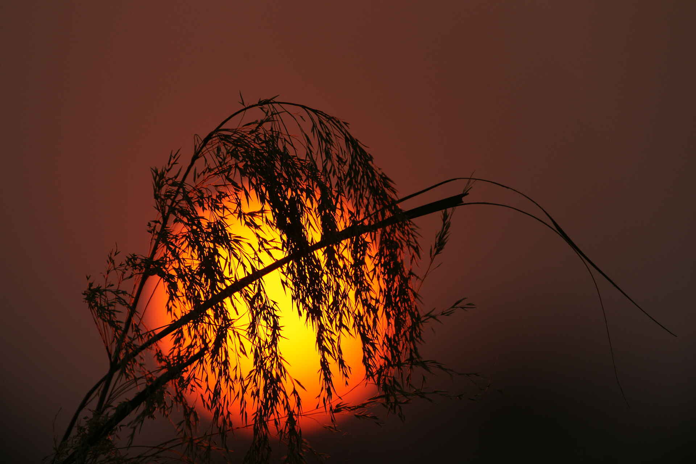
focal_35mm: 600
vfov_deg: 2.3
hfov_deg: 3.4
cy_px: 232
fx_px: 11599
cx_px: 348
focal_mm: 400
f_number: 8
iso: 200
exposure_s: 1/640
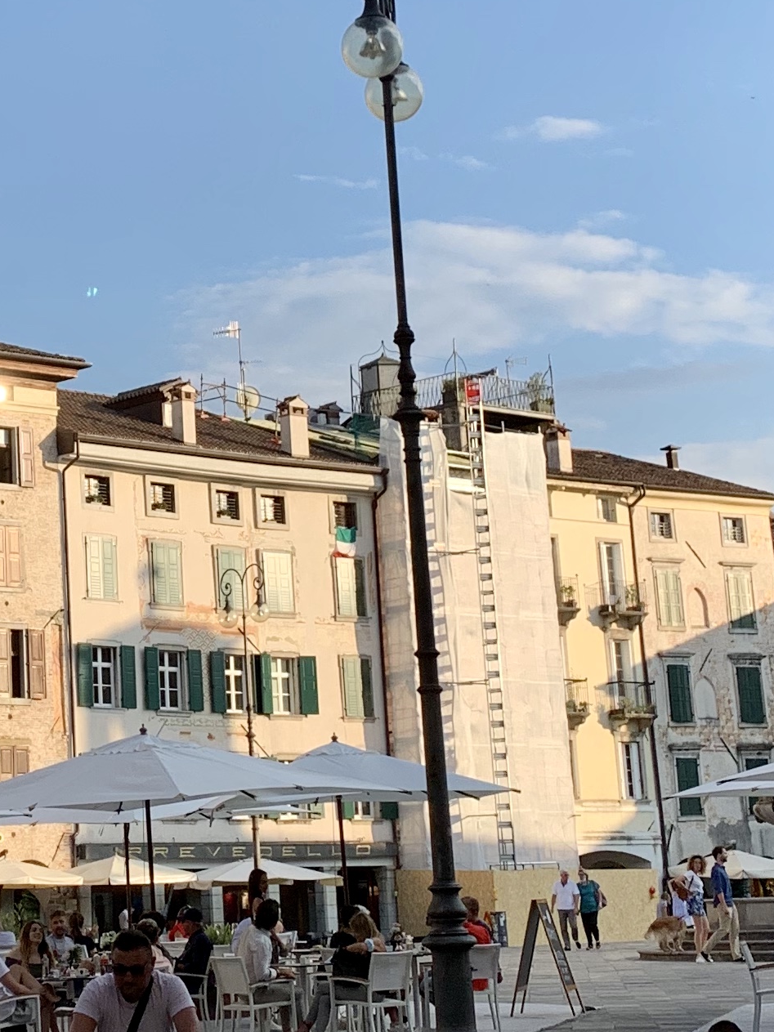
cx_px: 40
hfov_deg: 17.4
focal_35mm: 83
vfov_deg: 23.5
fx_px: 2475
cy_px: 342
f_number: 1.8
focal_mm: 4.25
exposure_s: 1/1299
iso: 25
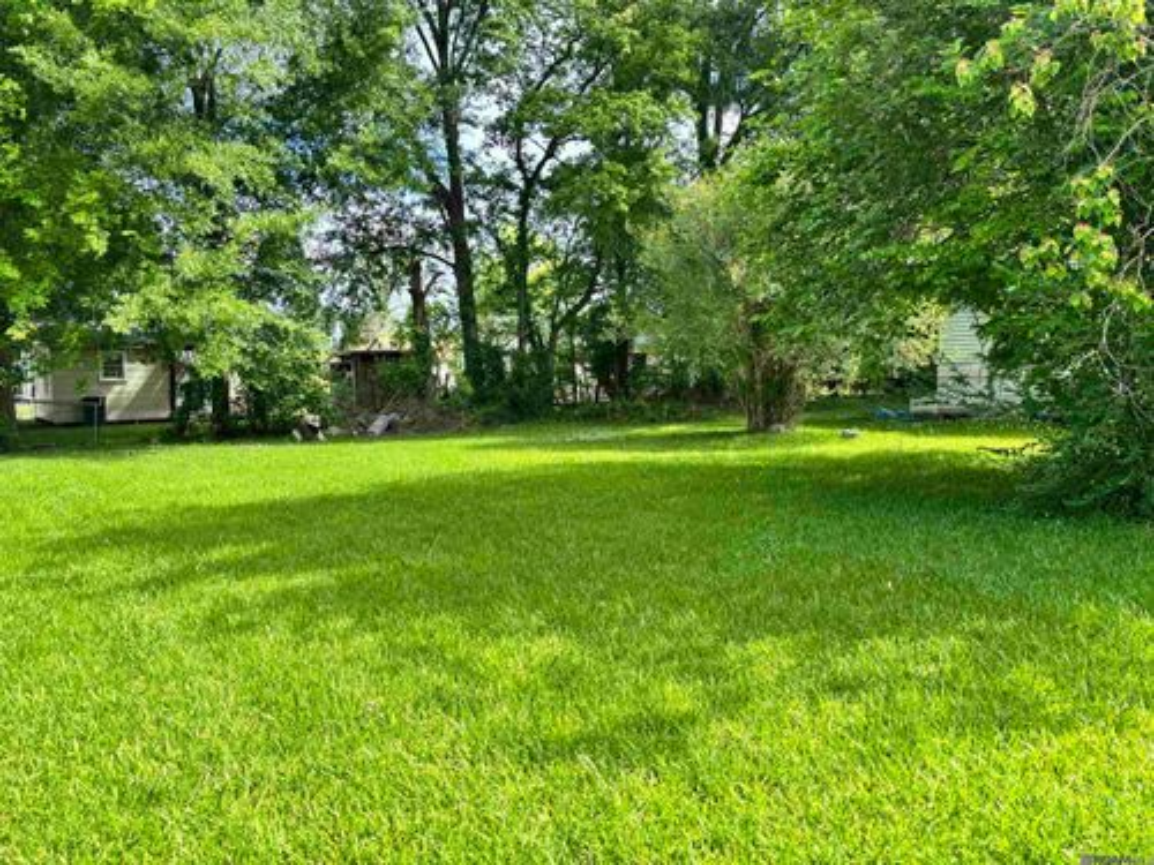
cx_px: 577
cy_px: 432
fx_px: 867
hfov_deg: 67.3
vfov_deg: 53.1
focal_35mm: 26
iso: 50
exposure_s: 1/831
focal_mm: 5.96
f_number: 1.6
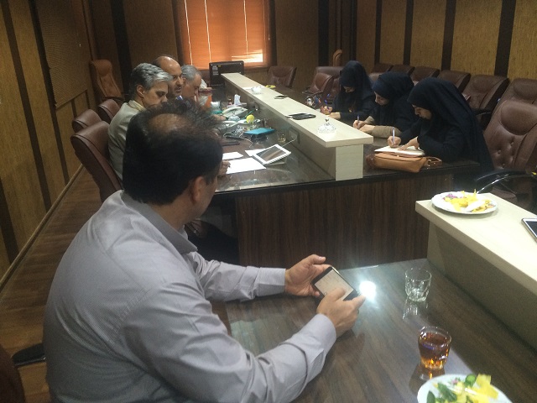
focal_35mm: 29
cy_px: 202
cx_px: 268
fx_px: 450
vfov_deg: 48.2
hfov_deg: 61.7
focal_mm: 4.15
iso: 160
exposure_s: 1/33
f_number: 2.2
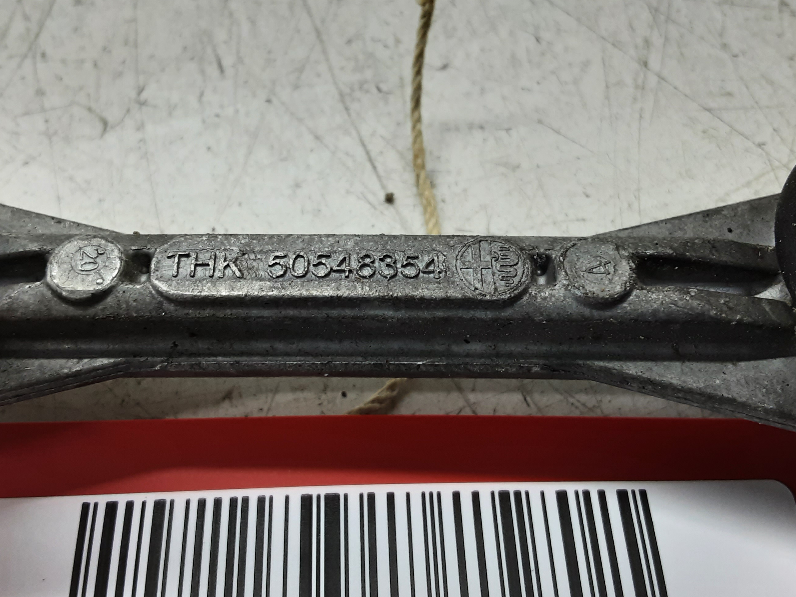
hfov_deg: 53.9
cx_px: 361
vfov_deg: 41.7
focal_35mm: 34
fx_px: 782
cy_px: 259
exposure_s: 1/50
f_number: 1.9
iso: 80
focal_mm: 2.91
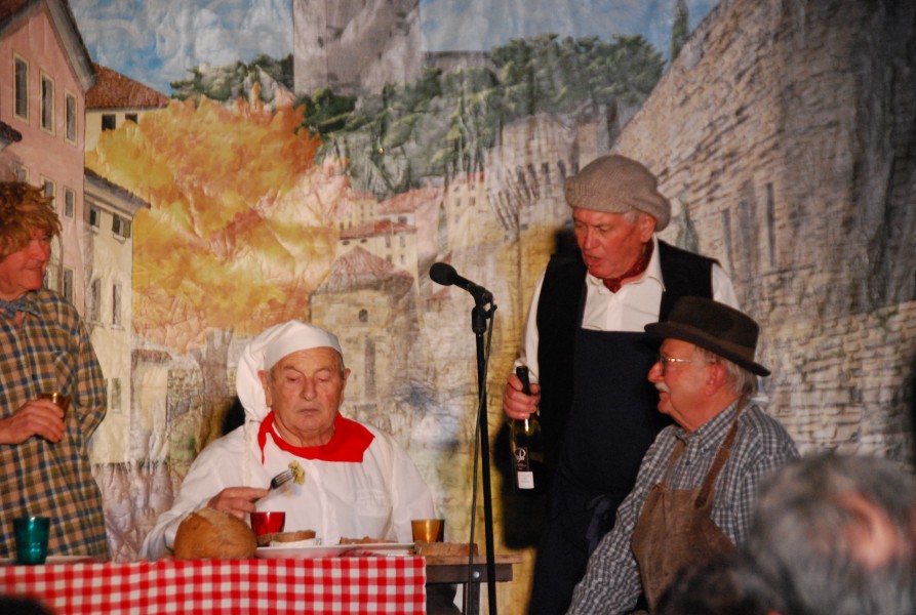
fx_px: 4285
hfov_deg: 12.2
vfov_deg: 8.2
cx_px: 458
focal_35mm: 168
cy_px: 308
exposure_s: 1/80
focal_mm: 112
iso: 1600
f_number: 5.6
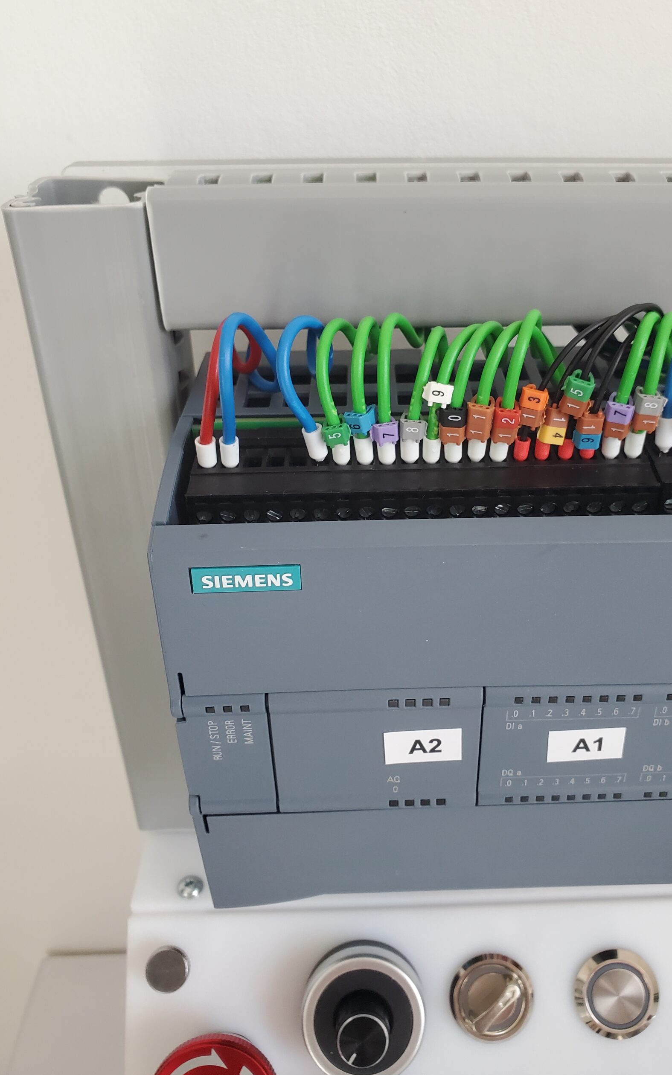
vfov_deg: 66.5
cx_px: 406
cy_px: 538
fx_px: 820
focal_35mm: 28
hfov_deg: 44.3
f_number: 2.4
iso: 250
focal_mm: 4.3
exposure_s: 1/120
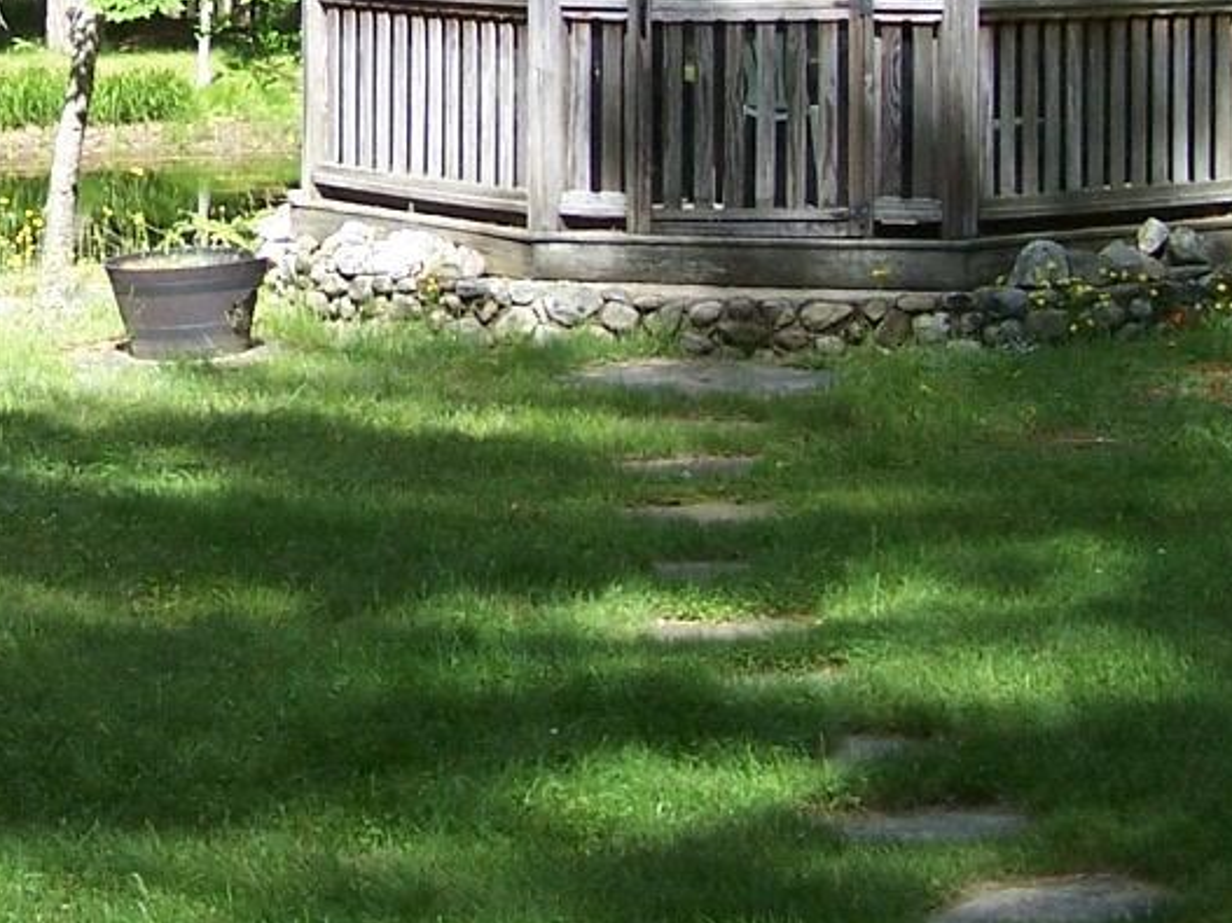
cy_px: -105
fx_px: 3985
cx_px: 82
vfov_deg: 13.0
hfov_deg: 17.3
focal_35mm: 112
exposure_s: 1/350
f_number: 2.8
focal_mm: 6.3
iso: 80
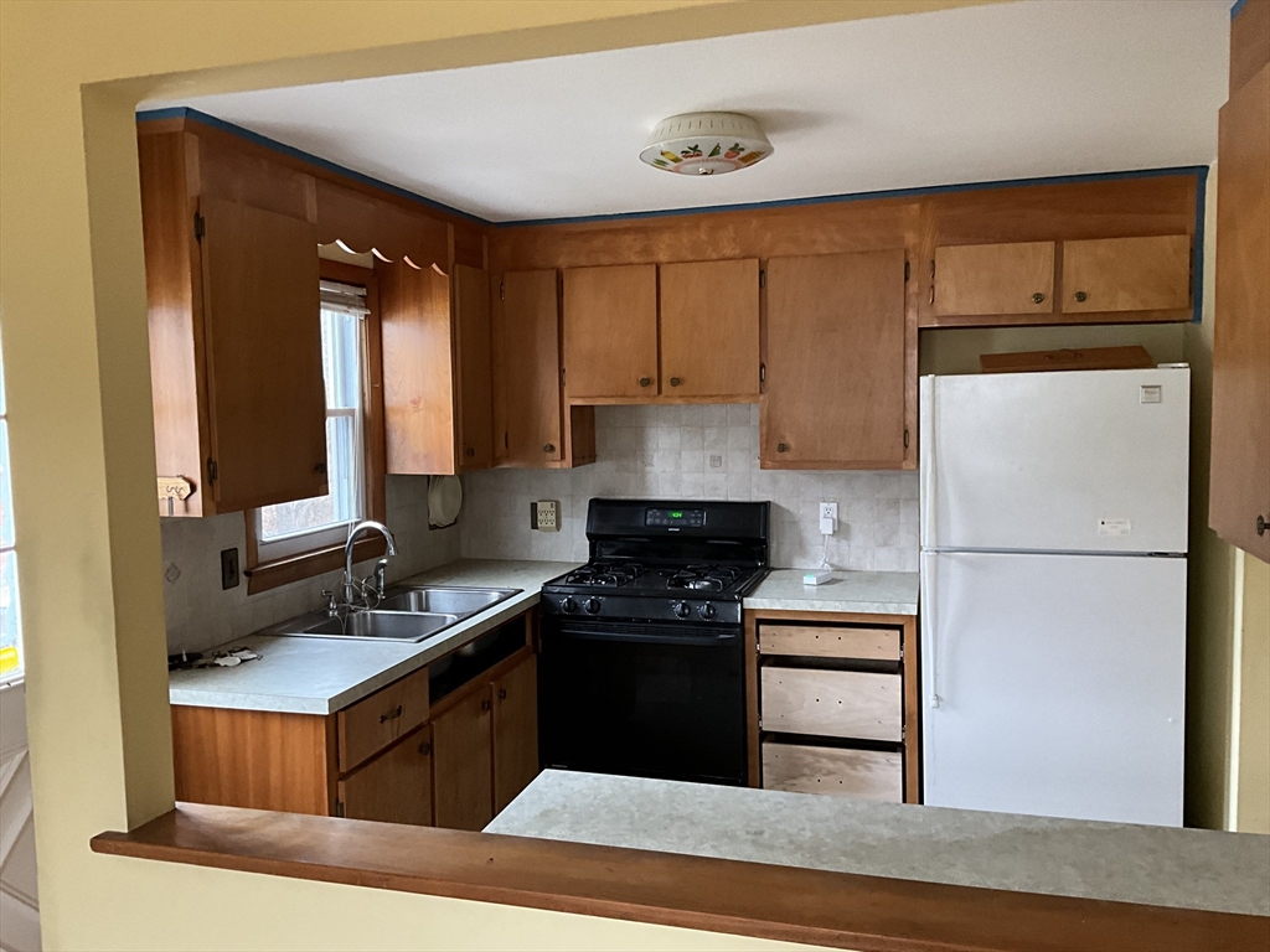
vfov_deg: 48.2
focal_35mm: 29
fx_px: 1064
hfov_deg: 61.7
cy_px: 476
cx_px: 635
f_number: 1.8
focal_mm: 3
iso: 200
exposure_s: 1/60
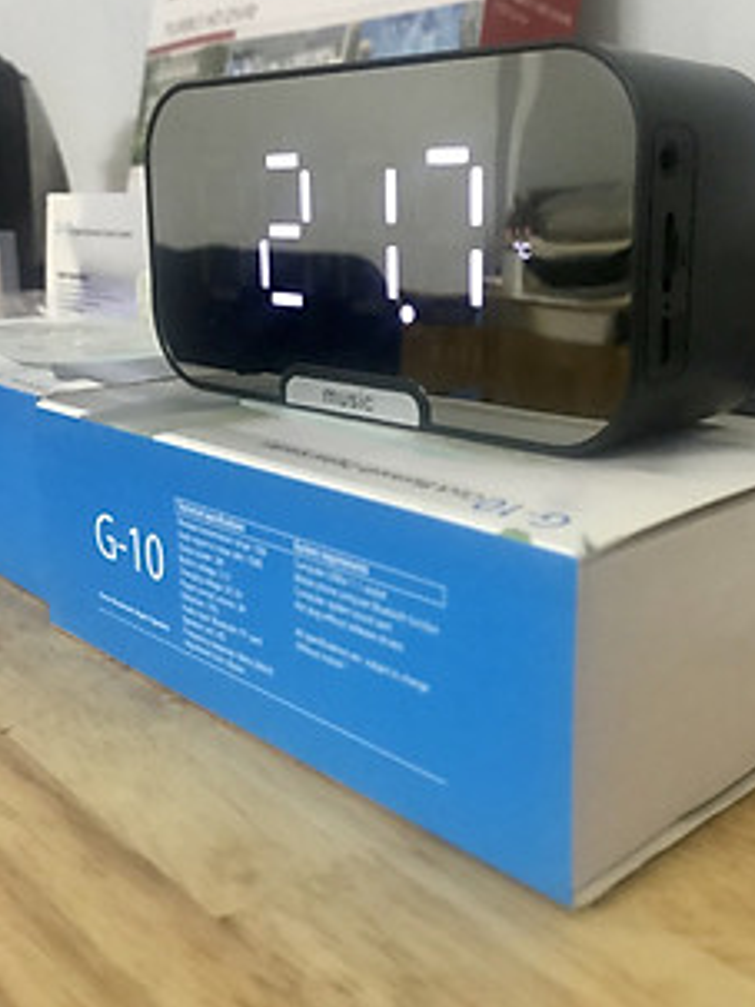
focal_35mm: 37
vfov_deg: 50.0
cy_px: 425
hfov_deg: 38.3
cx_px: 496
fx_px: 1077
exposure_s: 1/17
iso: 200
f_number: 1.8
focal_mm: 3.99
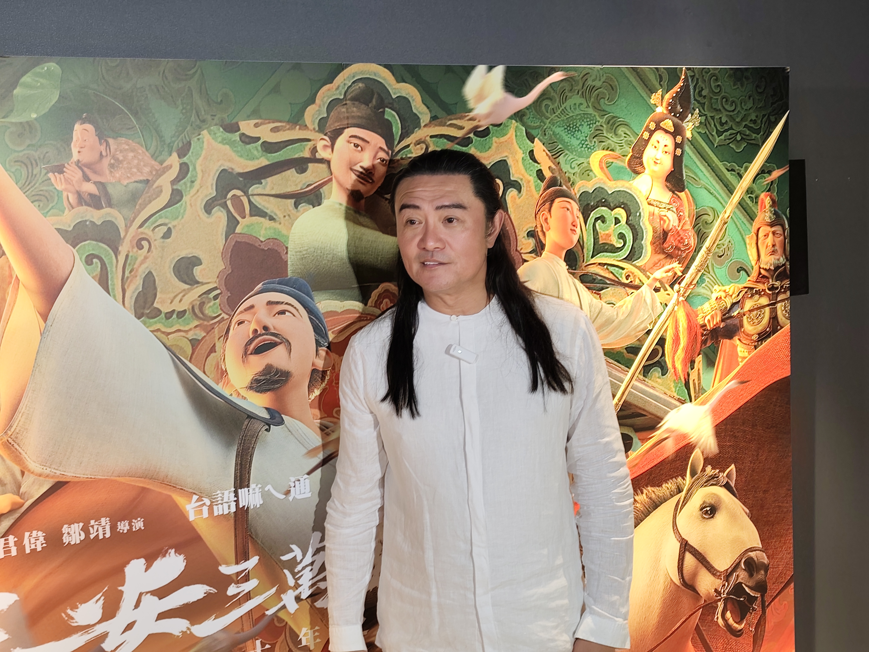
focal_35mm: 41
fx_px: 1029
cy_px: 326
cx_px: 434
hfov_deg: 45.8
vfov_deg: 35.1
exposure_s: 1/30
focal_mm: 6.19
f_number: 1.65
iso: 320
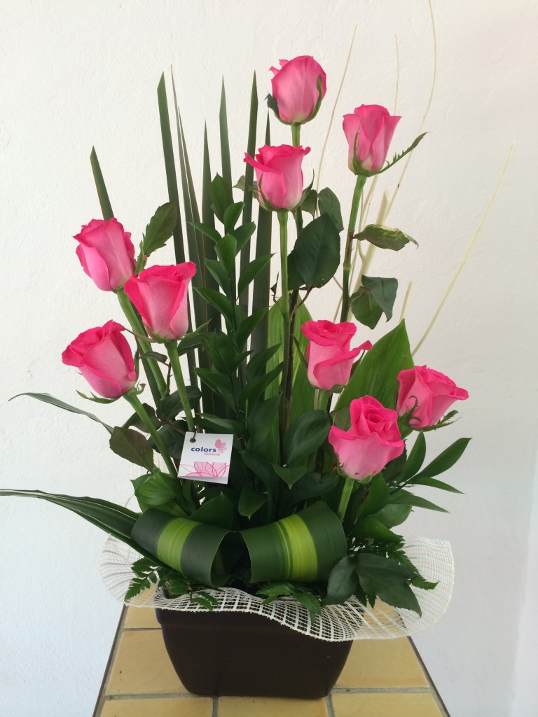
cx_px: 269
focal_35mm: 30
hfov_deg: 46.8
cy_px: 358
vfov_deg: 60.0
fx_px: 622
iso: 40
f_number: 2.2
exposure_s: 1/40
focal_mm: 4.12
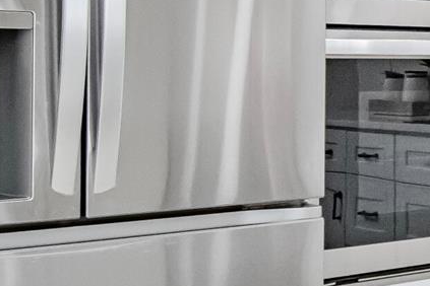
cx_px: 724
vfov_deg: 14.4
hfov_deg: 18.1
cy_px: 52
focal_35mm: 94
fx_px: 1128
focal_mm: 13
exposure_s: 1/100
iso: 800
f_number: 5
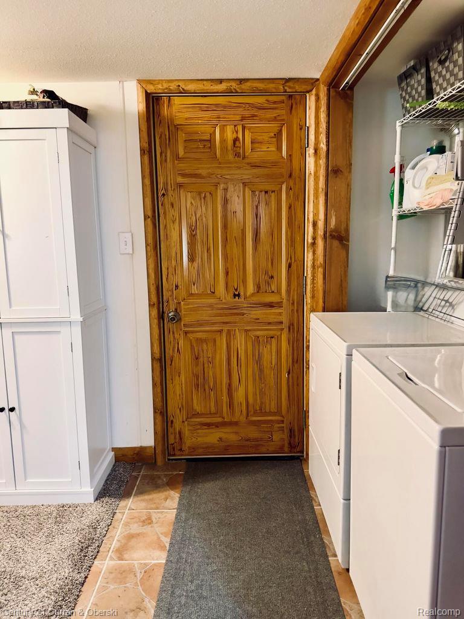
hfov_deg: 56.8
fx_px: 429
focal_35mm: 24
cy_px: 310
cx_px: 232
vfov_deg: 71.6
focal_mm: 6.86
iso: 800
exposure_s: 1/60
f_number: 1.78
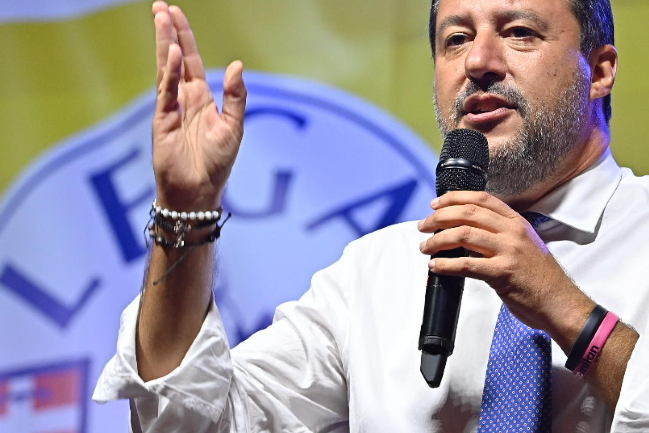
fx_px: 5443
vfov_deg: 4.5
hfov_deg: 6.8
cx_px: 466
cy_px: 72
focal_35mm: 302
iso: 2000
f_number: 6.3
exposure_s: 1/250
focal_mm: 150
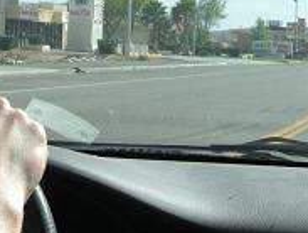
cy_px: -79
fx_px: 1034
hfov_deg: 16.6
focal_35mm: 116
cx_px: 0
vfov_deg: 12.4
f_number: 4
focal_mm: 7.9
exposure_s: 1/640
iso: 80
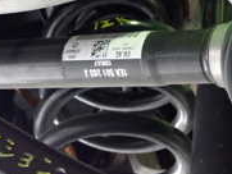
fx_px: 912
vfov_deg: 10.8
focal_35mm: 136
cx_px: 23
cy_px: 164
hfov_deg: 14.4
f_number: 2.8
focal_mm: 7.31
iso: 800
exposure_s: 1/20
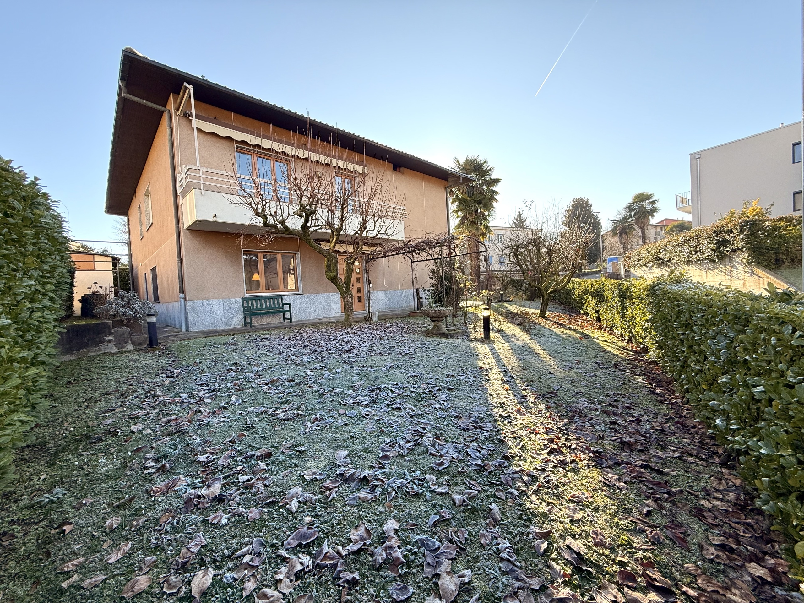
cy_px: 302
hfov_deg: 102.1
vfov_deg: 85.7
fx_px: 325
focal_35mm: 14
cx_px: 402
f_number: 2.2
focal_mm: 2.22
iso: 64
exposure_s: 1/254
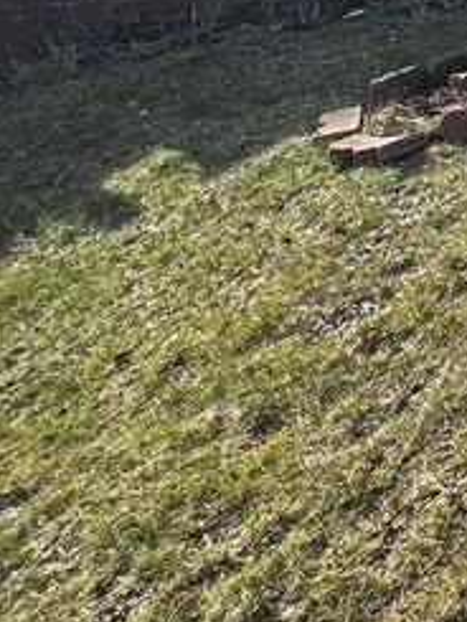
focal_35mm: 53
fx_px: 953
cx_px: 949
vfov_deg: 30.5
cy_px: -129
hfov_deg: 18.0
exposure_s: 1/786
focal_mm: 1.57
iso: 32
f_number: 1.8
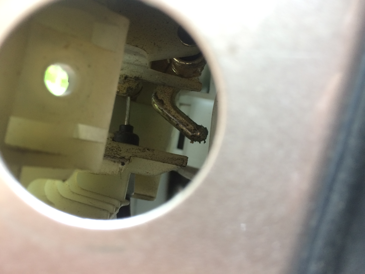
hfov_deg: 61.7
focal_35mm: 29
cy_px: 137
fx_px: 306
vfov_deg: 48.2
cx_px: 182
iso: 80
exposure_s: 1/30
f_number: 2.2
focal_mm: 4.15
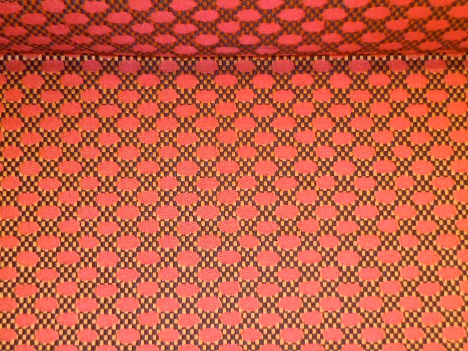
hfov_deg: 30.7
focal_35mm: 63
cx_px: 234
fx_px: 852
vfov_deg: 23.3
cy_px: 176
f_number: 5
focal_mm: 11.2
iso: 800
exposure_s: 1/40
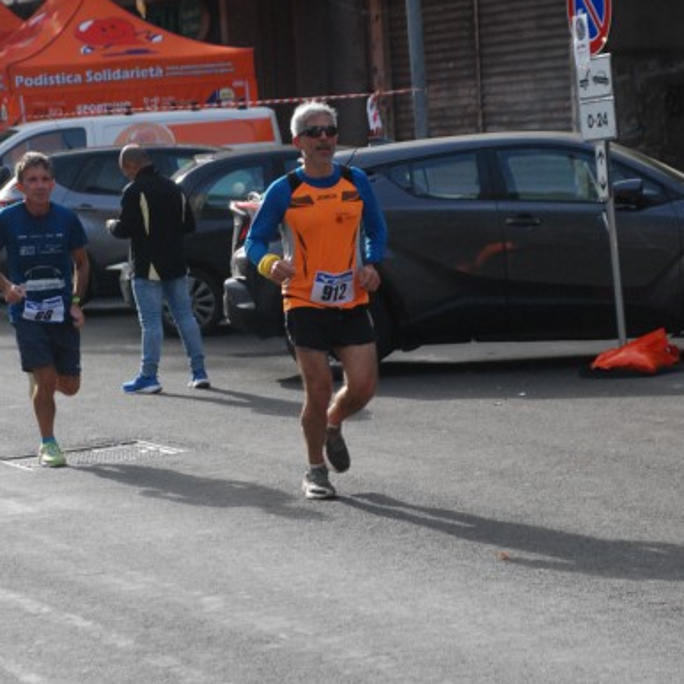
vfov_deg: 12.6
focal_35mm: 139
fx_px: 3107
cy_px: 431
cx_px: 355
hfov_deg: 12.6
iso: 1000
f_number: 5.6
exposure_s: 1/1250
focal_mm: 70
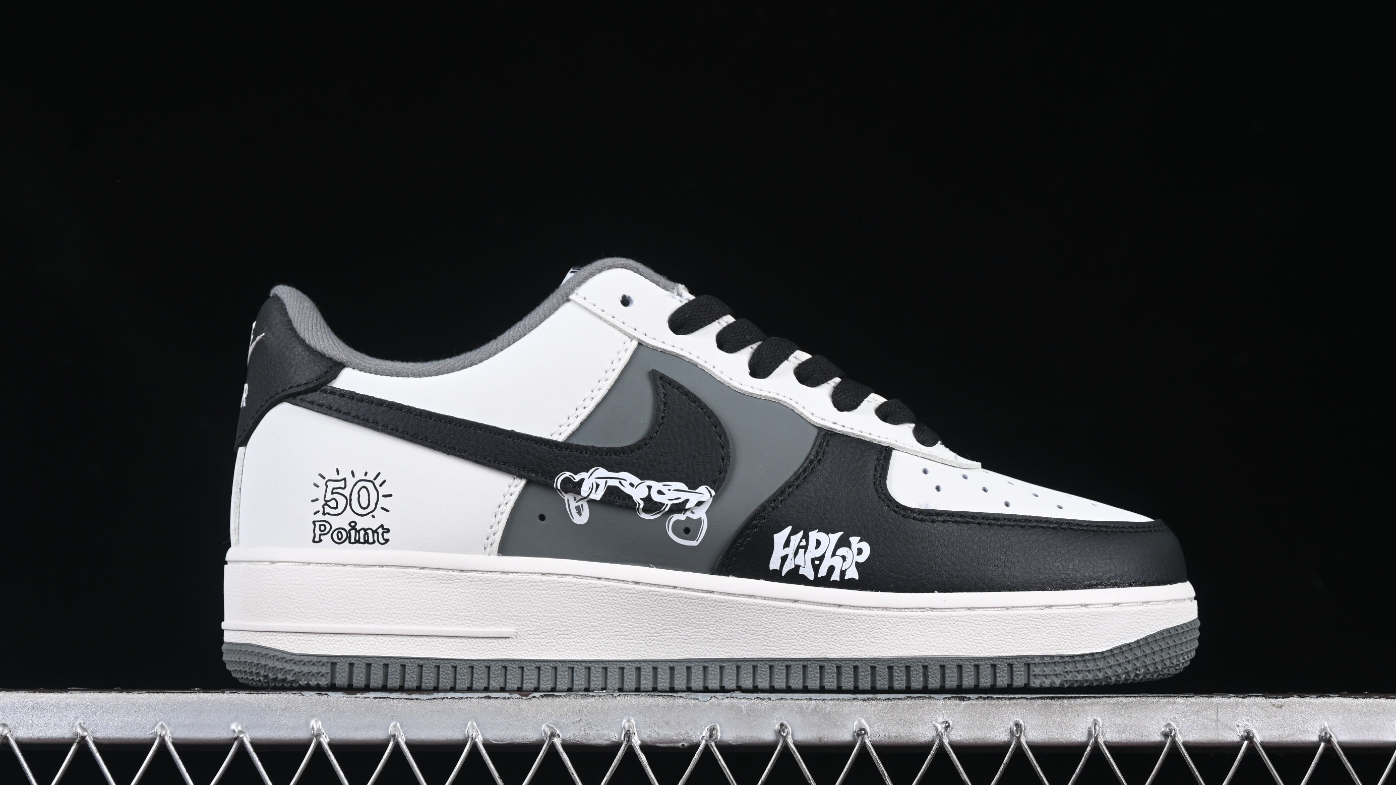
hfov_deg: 26.9
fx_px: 2924
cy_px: 401
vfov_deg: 15.3
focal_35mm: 79
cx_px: 701
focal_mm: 50
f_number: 7.1
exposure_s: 1/60
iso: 160
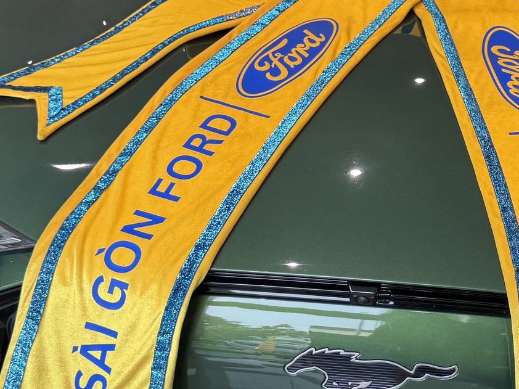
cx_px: 433
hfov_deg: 26.1
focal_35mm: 73
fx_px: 1094
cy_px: 200
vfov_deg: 20.2
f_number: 1.78
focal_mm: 6.76
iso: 50
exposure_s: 1/123
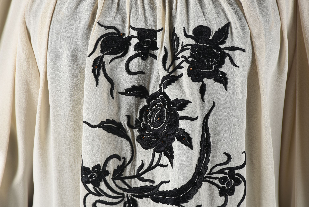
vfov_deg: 6.6
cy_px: 104
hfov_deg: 9.8
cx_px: 154
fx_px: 1804
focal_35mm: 210
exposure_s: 1/125
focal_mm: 140
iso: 200
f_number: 11
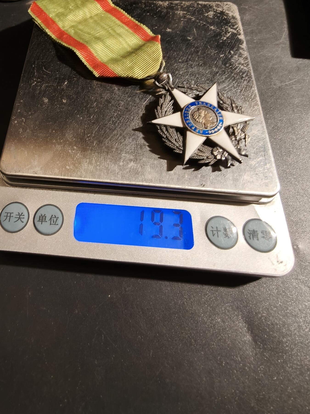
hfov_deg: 58.9
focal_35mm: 23
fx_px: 275
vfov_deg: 73.9
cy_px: 207
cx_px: 155
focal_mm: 2.32
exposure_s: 1/50
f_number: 2
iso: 125
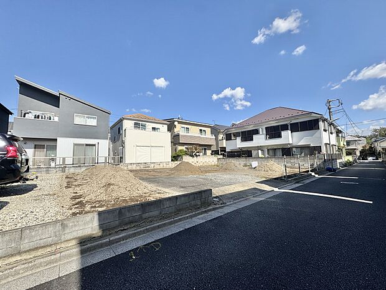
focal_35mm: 14
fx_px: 156
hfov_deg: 102.1
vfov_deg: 85.7
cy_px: 145
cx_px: 193
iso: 50
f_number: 2.2
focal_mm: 2.22
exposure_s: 1/2874
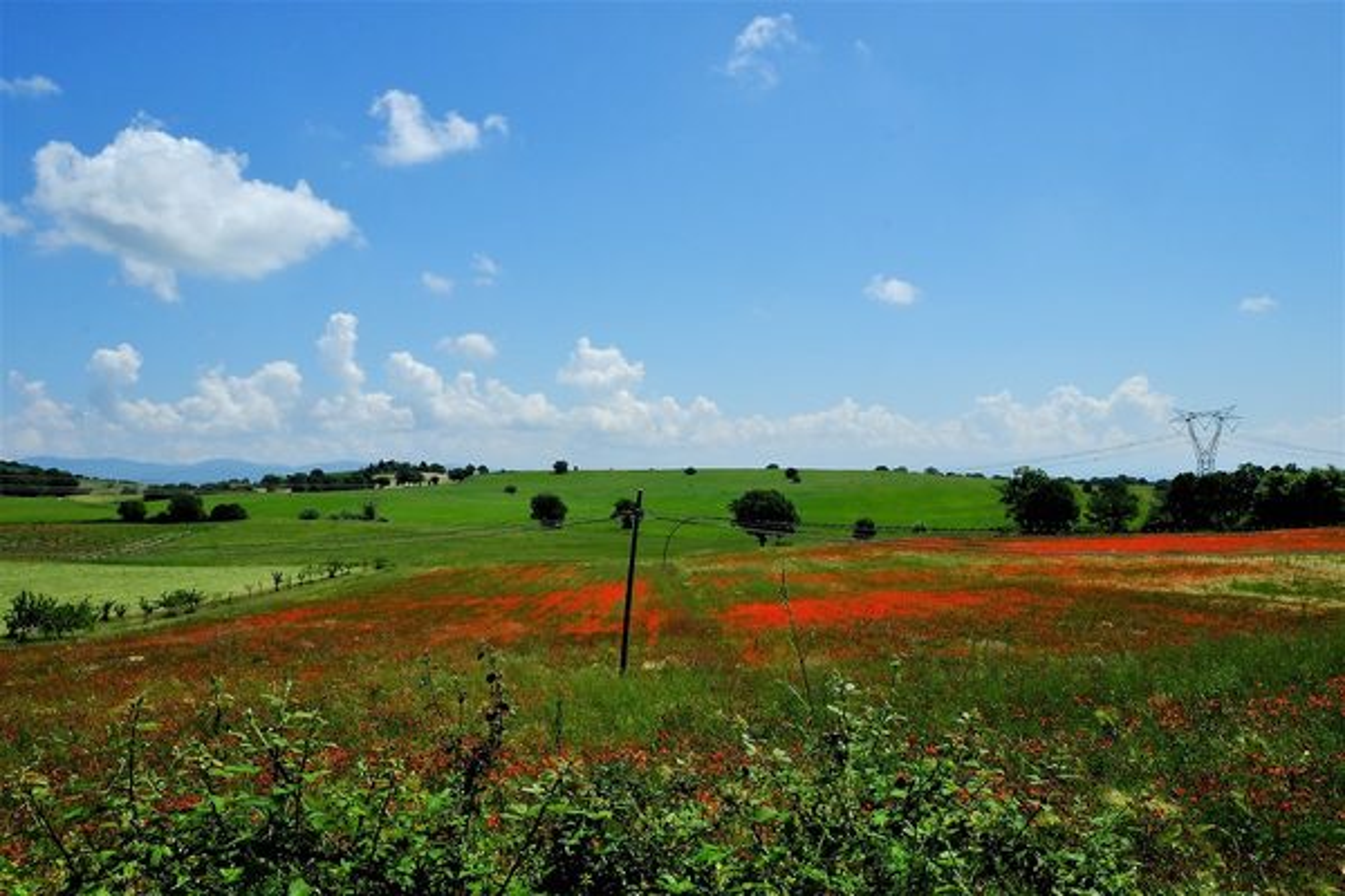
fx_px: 1009
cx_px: 672
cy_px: 448
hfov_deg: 67.4
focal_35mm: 27
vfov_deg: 47.9
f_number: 20
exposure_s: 1/500
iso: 1000
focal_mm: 18
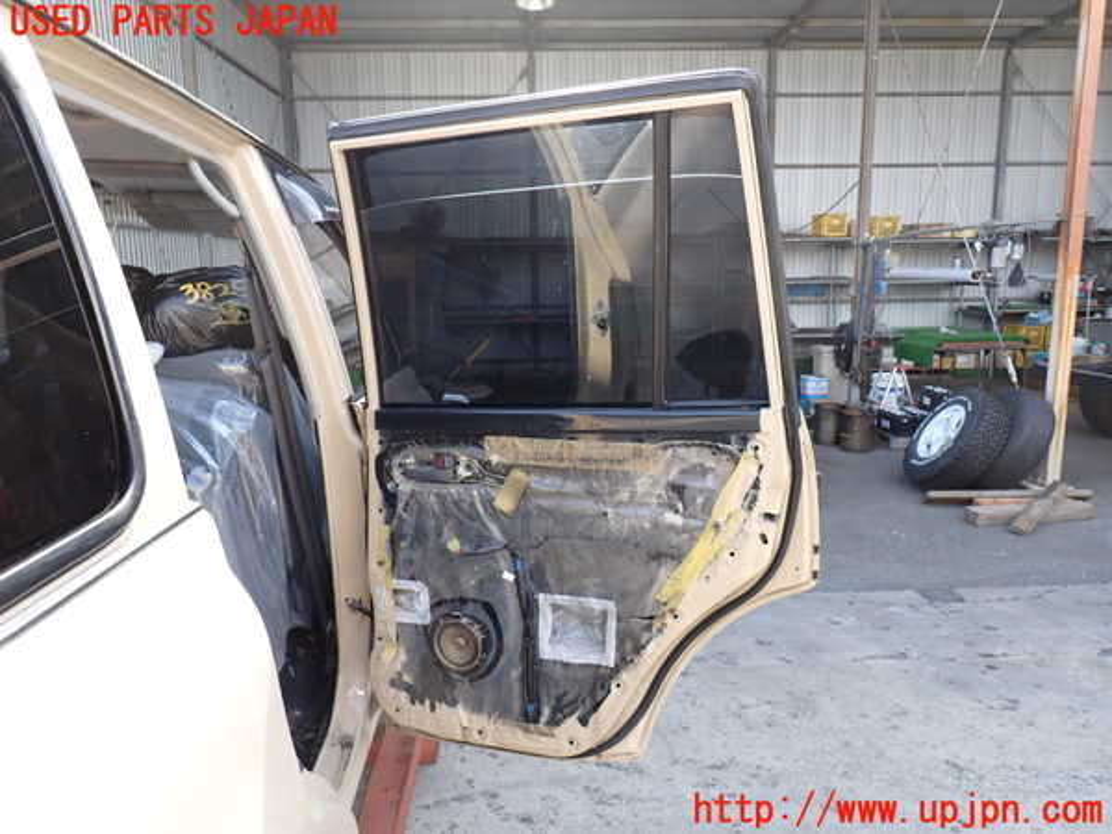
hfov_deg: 69.4
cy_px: 417
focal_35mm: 25
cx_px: 556
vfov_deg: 54.9
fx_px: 803
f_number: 2.8
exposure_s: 1/160
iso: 100
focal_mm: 4.5
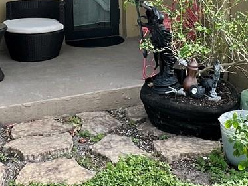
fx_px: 430
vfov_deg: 23.1
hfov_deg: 32.2
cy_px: -13
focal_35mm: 60
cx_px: 116
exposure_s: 1/359
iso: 40
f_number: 2.2
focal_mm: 2.22
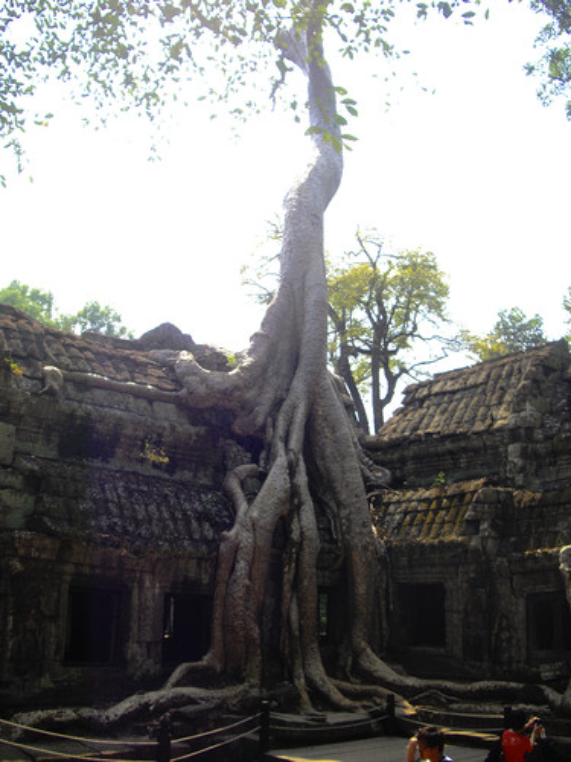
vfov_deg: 49.0
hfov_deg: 37.7
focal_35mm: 38
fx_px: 836
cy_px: 381
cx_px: 286
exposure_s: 1/60
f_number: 8
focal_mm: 7.9
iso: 64
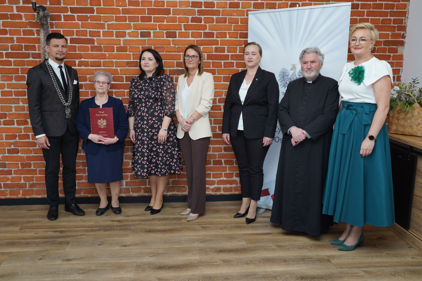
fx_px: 363
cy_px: 140
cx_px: 211
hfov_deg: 60.3
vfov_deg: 42.3
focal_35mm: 31
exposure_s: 1/100
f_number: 7.1
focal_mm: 31
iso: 640
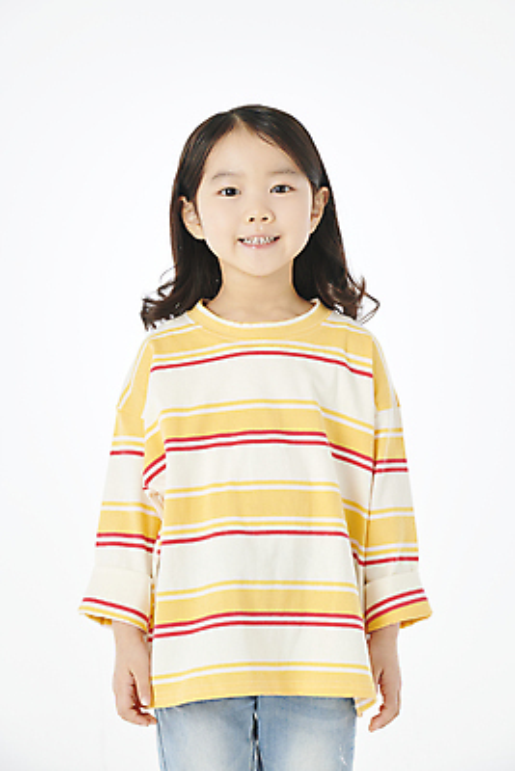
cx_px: 258
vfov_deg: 16.4
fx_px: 2680
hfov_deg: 11.0
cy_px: 386
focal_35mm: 125
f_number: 8
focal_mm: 125
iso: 160
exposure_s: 1/125
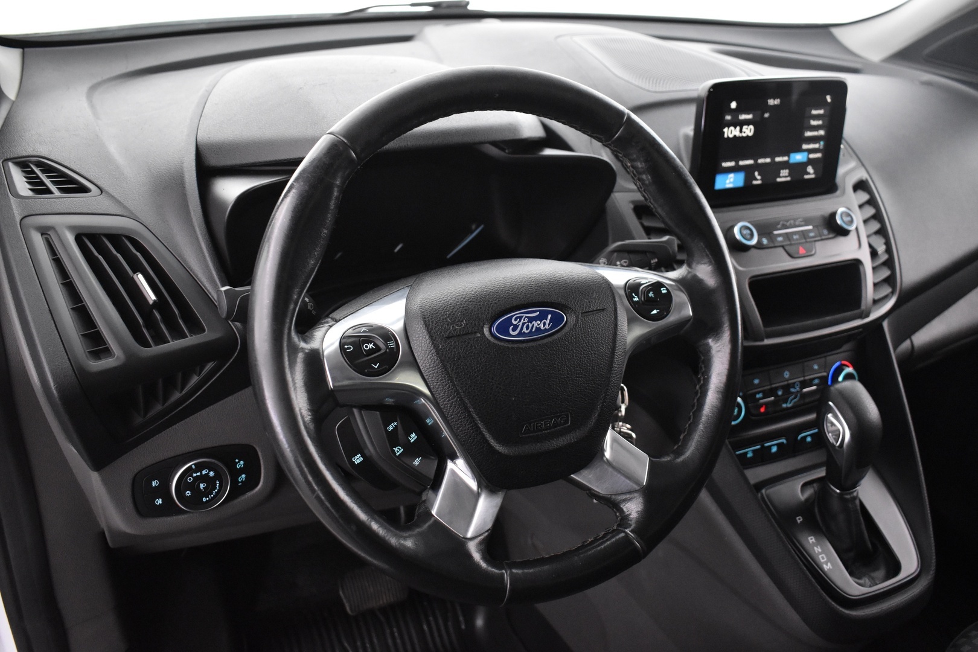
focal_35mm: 33
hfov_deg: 57.2
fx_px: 896
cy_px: 326
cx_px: 489
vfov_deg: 40.0
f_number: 3.8
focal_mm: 22
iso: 3200
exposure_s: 1/25
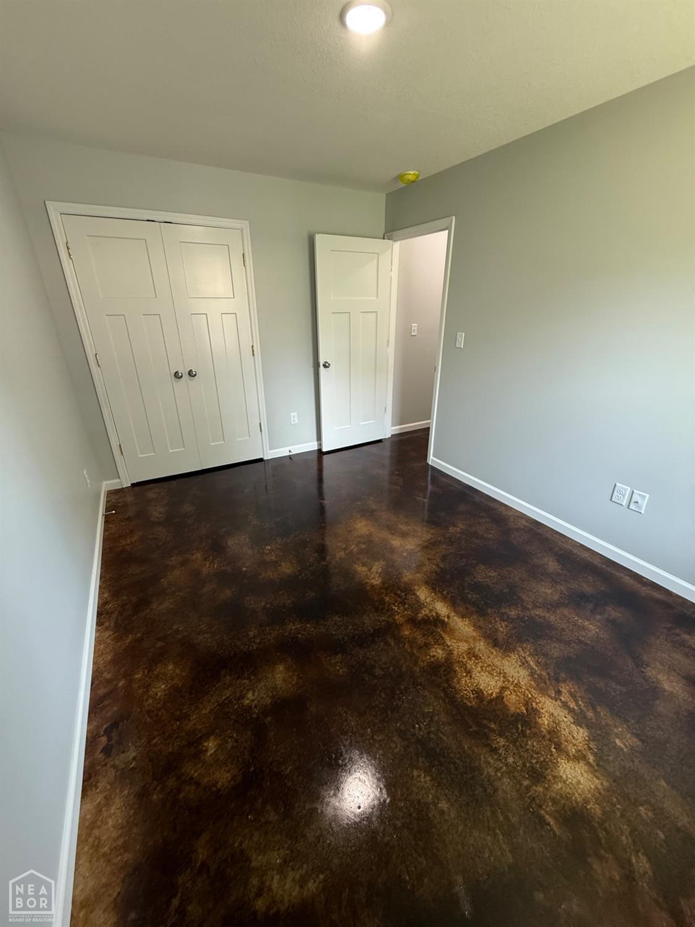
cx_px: 348
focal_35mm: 14
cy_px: 464
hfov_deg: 85.7
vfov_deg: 102.1
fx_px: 375
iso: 200
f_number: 2.2
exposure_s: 1/60
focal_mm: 2.22
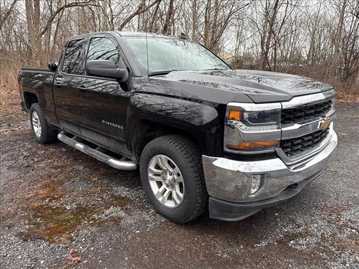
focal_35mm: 24
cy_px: 134
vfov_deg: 56.8
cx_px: 180
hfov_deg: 71.6
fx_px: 249
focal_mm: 6.76
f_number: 1.78
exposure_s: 1/955
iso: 100
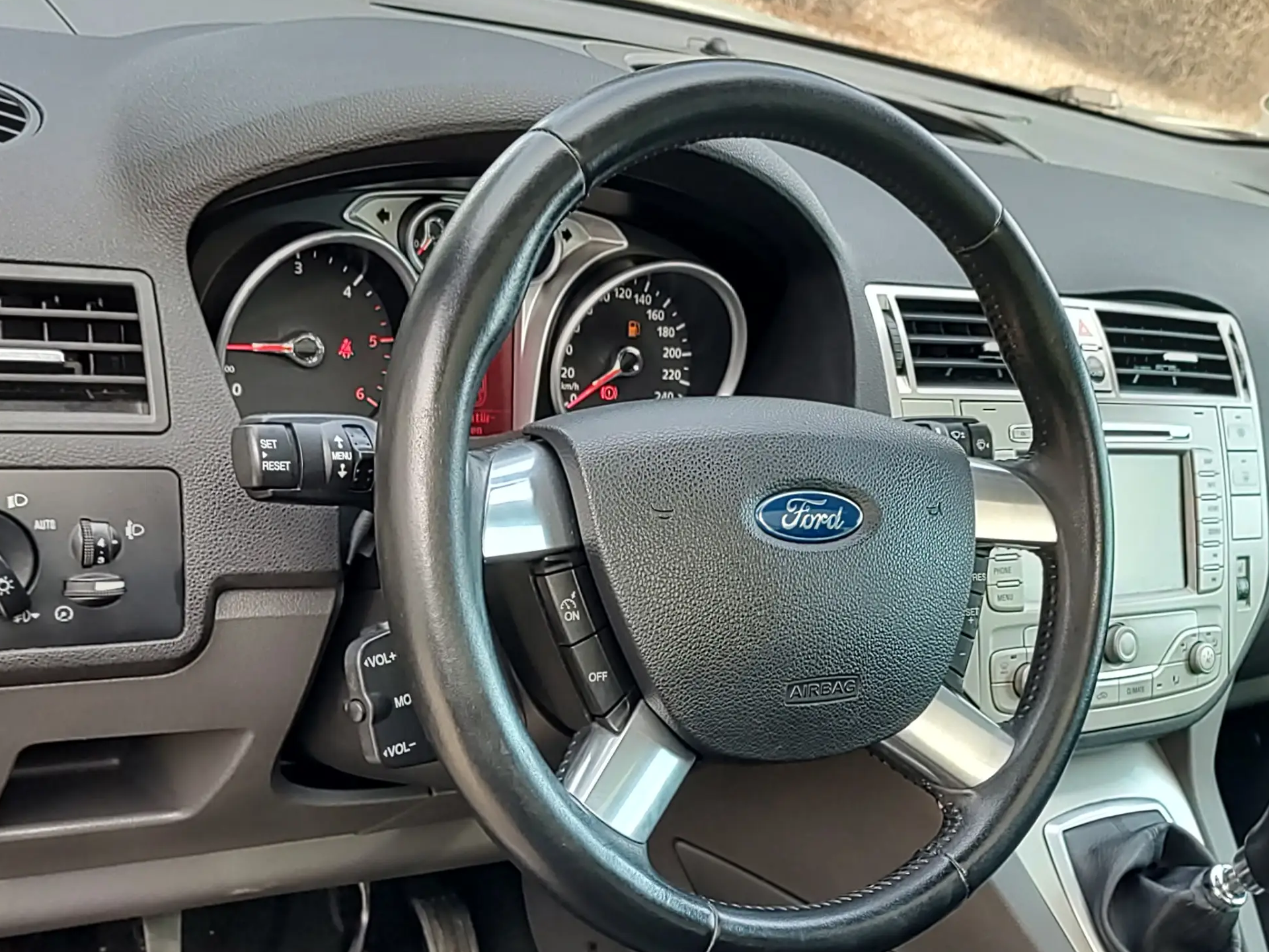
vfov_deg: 30.8
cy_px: 747
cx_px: 938
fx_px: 1686
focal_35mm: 46
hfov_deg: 40.2
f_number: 1.8
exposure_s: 1/157
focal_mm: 5.56
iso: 100
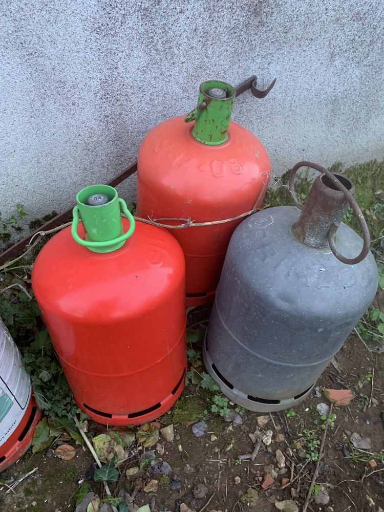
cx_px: 192
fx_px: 385
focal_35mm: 26
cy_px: 256
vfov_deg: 67.3
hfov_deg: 53.1
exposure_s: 1/40
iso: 400
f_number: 1.8
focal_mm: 4.25
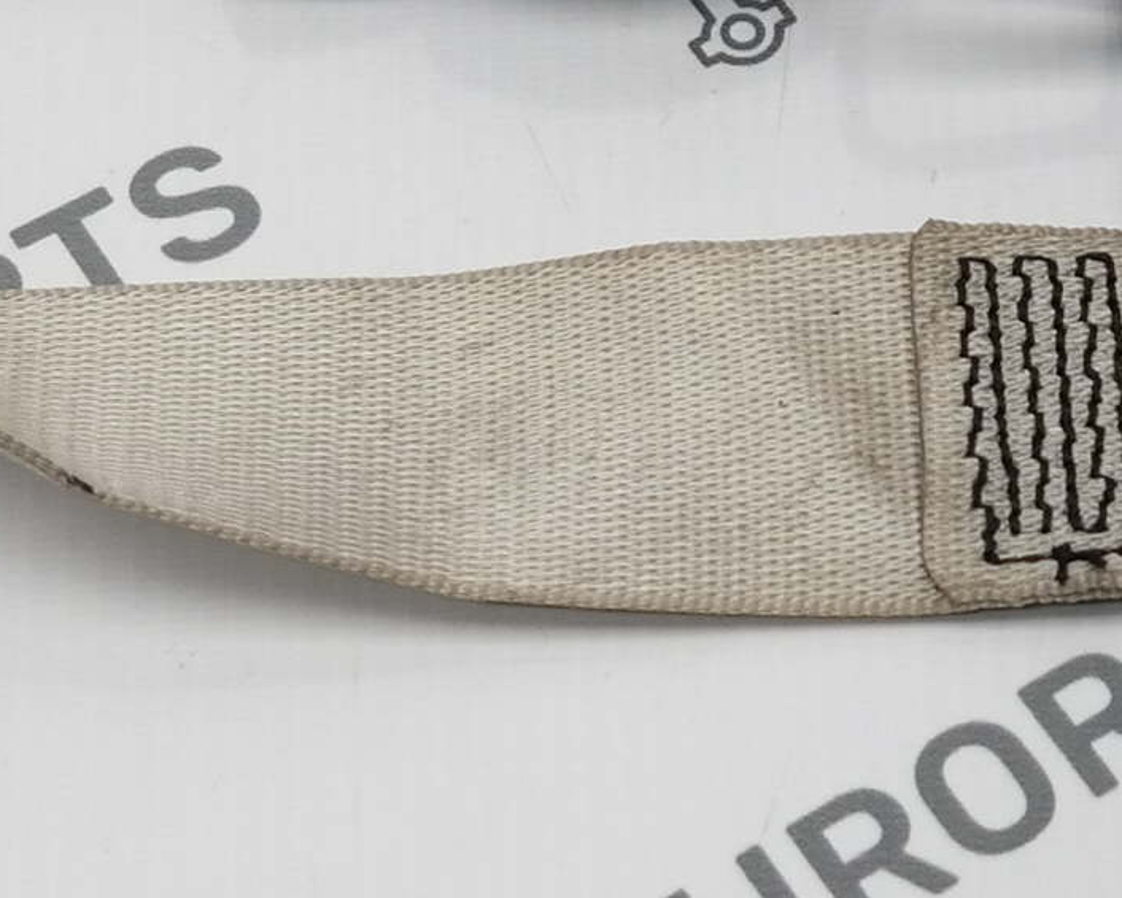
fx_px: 5148
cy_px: -205
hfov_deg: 12.4
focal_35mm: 155
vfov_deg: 9.8
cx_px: 961
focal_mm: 20
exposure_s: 1/80
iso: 100
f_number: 3.5
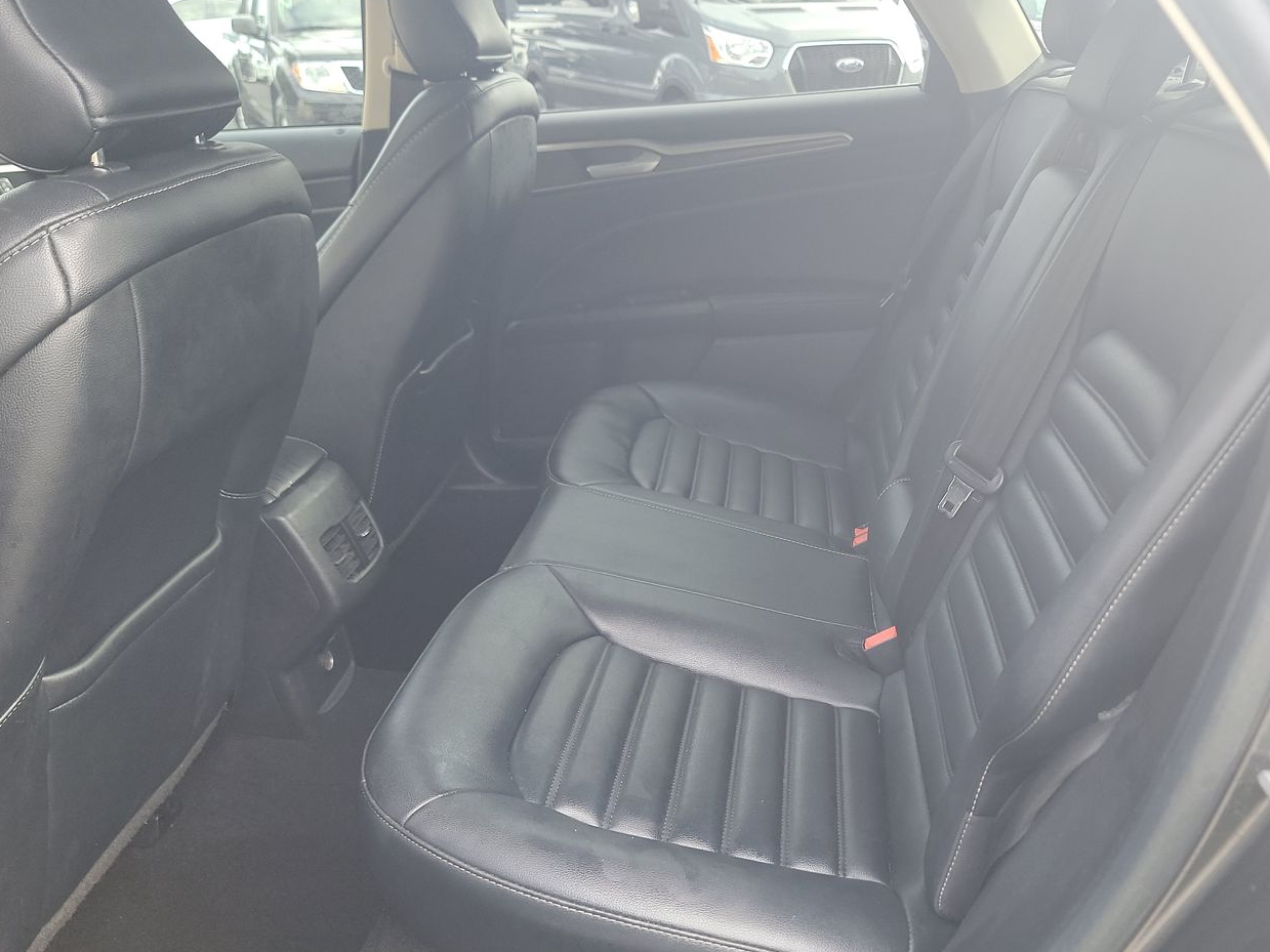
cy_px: 536
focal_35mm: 31
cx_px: 759
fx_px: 1137
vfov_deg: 45.3
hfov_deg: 57.9
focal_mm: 6.7
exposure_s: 1/59
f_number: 1.8
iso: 178
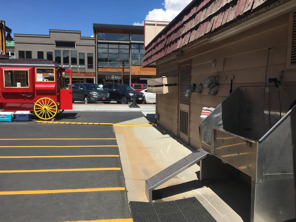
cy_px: 111
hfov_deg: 61.7
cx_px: 148
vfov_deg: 48.2
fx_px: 248
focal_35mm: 29
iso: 25
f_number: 2.2
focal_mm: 4.15
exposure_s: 1/1832
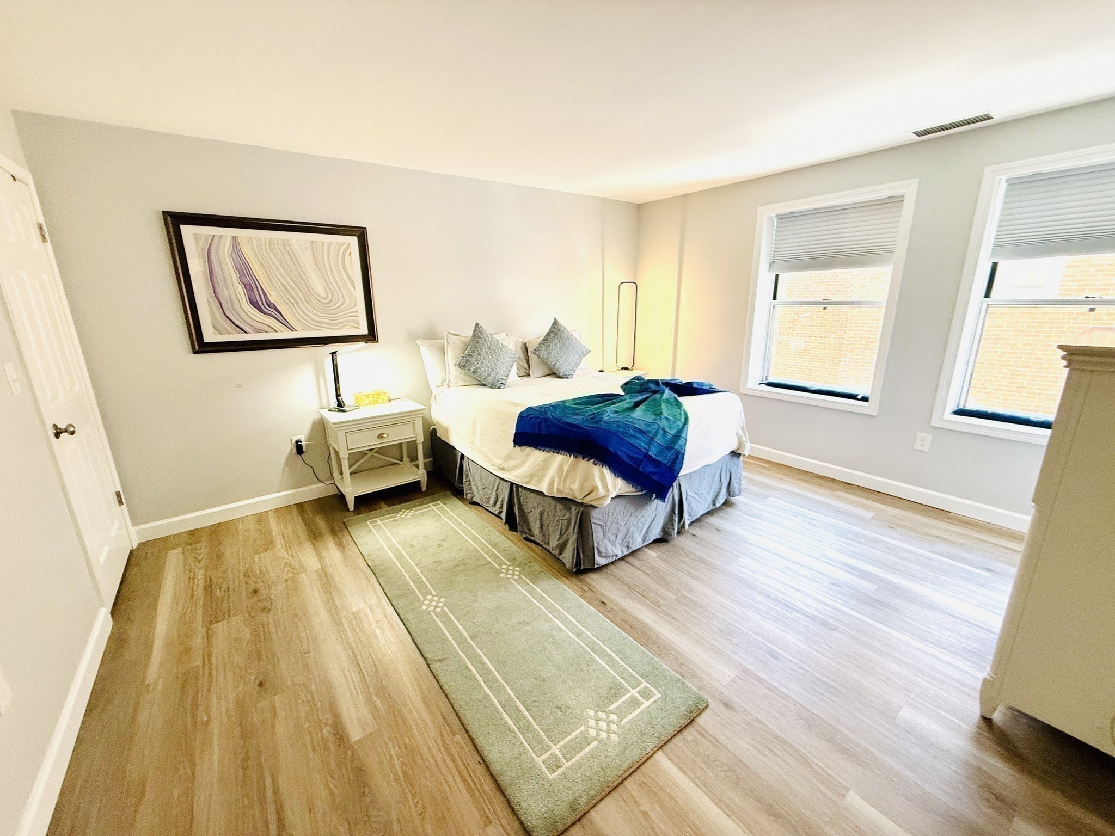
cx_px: 558
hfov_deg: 102.1
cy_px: 418
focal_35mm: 14
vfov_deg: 85.7
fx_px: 451
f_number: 2.2
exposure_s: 1/99
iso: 250
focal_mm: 2.22
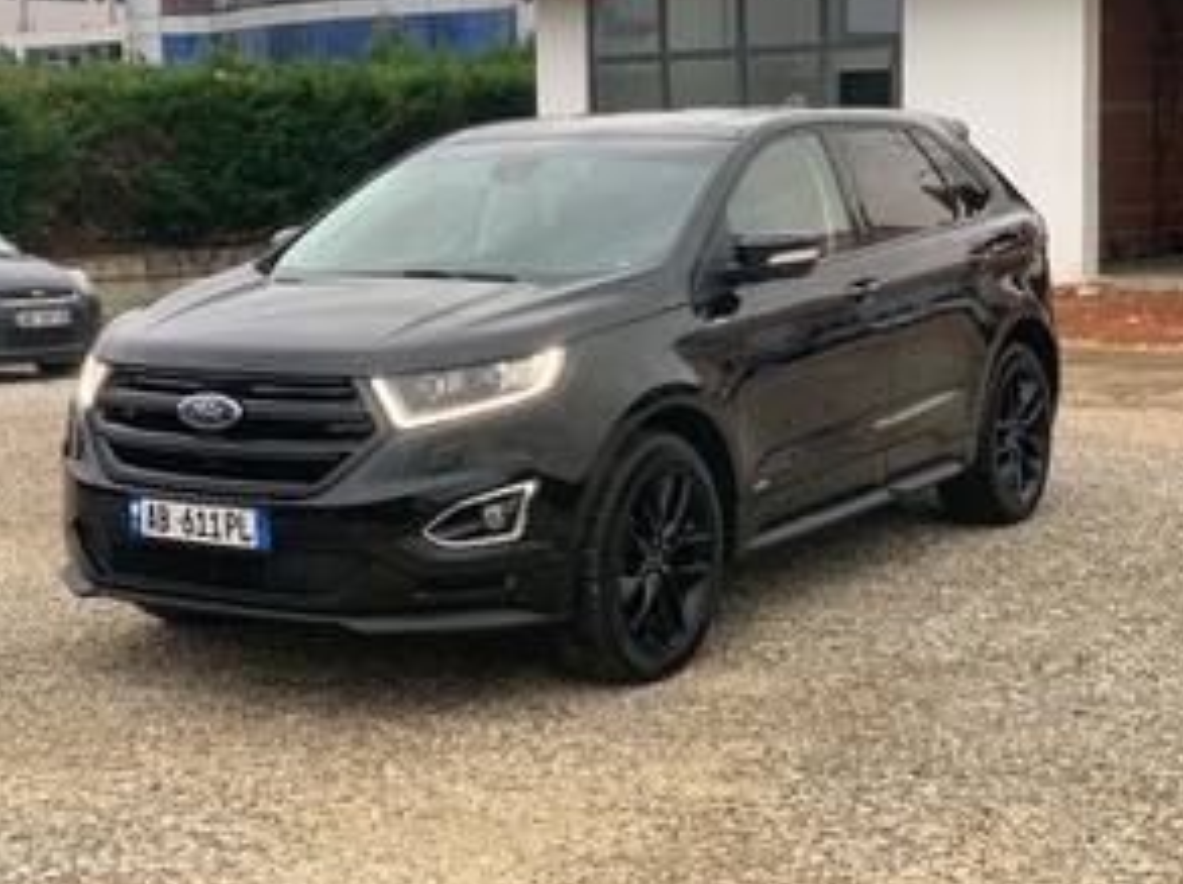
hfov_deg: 30.3
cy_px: 383
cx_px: 517
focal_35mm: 64
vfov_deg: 22.9
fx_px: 2185
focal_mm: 6
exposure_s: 1/80
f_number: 2.4
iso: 125
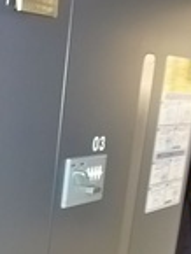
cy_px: 385
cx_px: -115
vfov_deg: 15.6
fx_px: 852
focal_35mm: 116
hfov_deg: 12.1
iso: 400
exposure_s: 1/50
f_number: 2
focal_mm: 5.1
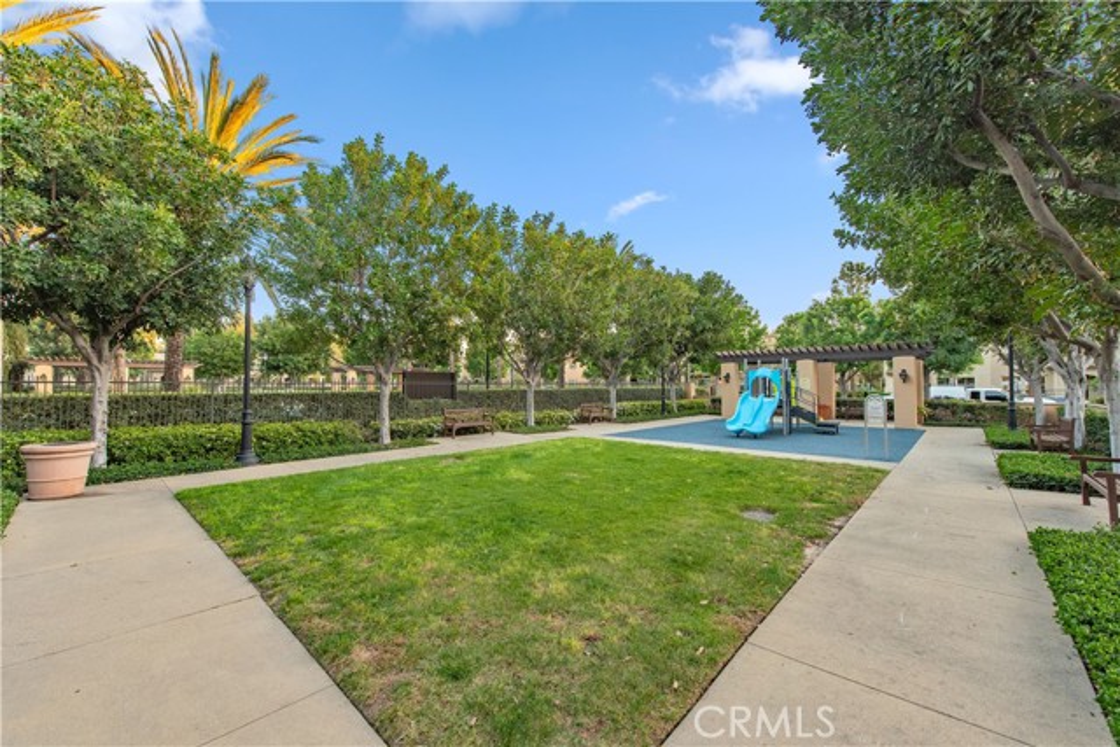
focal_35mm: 14
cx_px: 560
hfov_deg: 104.2
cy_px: 374
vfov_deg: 81.2
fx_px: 436
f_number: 5
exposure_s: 1/100
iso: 400
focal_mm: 14
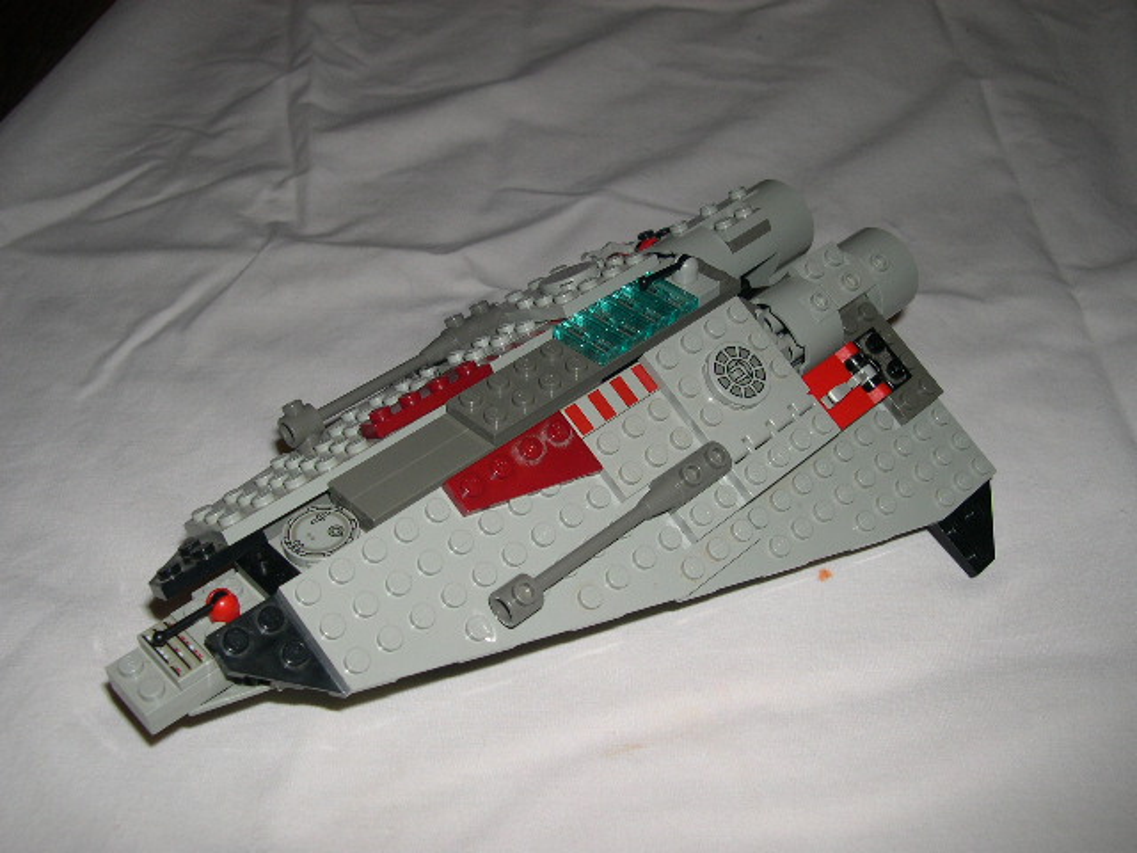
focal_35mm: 38
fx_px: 1248
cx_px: 568
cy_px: 426
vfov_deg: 37.7
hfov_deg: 49.0
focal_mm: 8
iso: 100
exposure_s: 1/60
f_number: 7.6
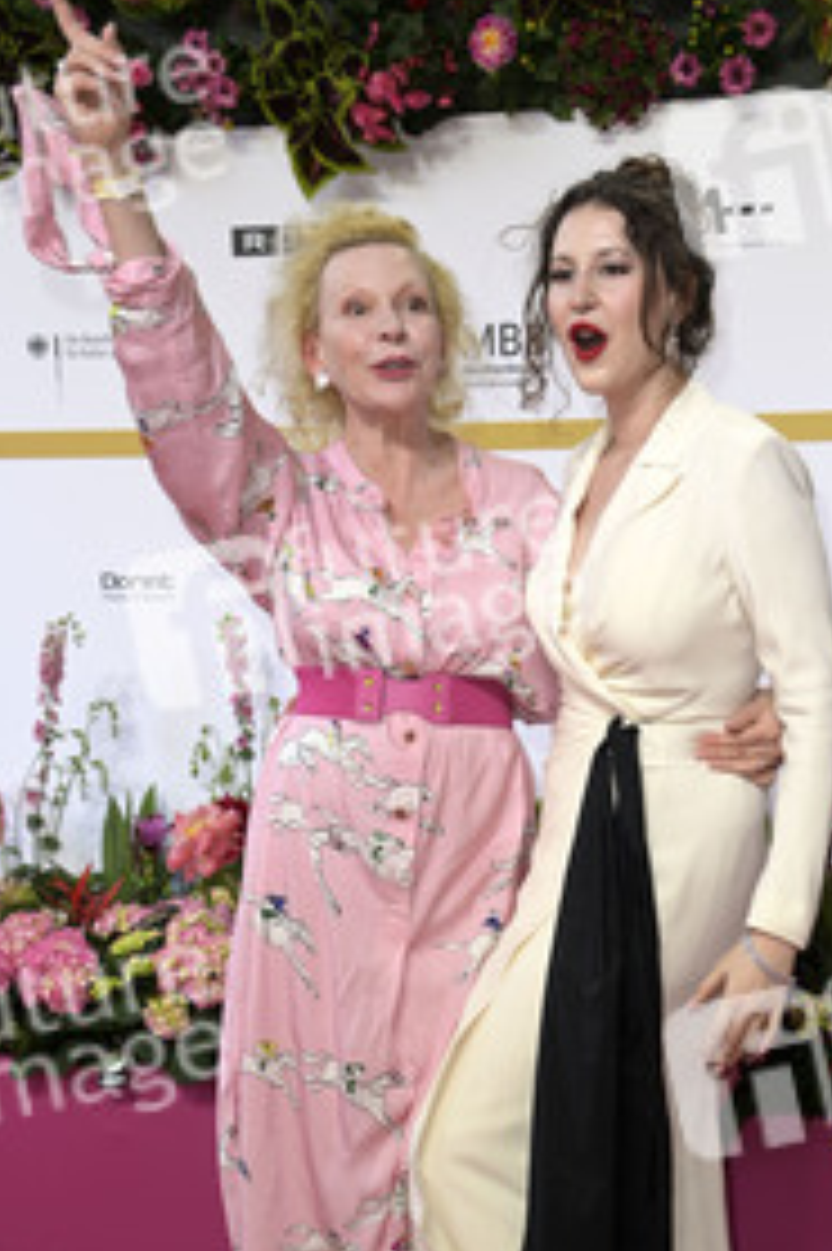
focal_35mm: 72
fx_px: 2499
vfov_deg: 27.9
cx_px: 486
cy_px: 828
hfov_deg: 18.9
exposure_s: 1/250
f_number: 5
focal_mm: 50
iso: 640
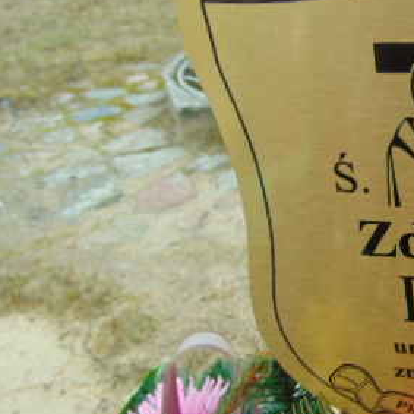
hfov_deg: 30.8
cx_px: 442
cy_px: 249
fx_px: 677
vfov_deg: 33.9
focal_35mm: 50
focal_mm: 4.5
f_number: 3
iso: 80
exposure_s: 1/80
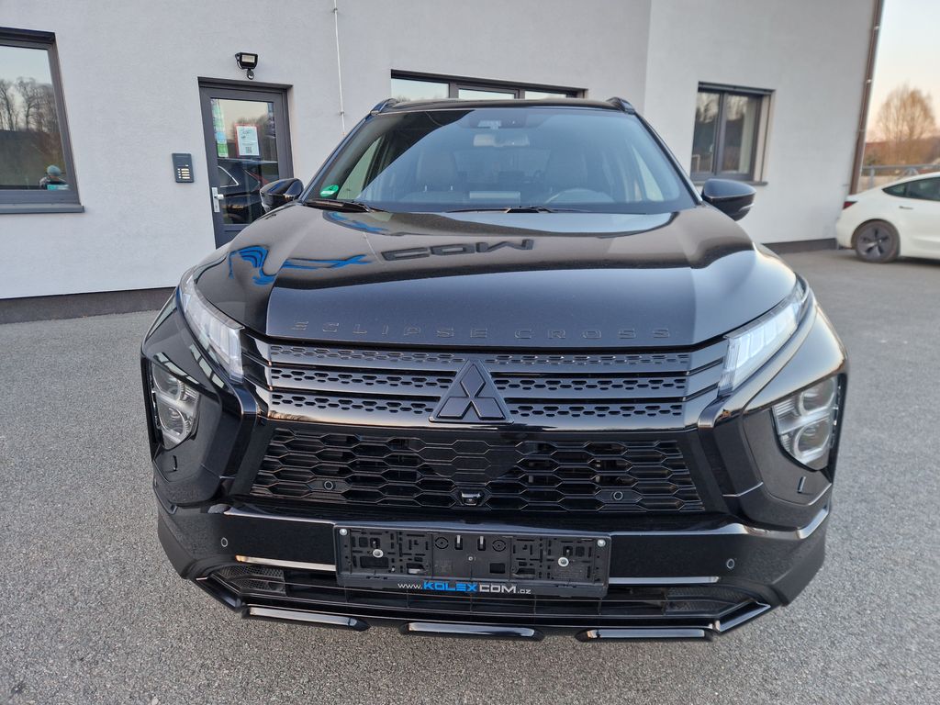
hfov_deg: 73.9
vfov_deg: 58.9
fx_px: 625
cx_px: 470
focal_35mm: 23
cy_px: 352
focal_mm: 5.4
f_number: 1.8
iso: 200
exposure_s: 1/100
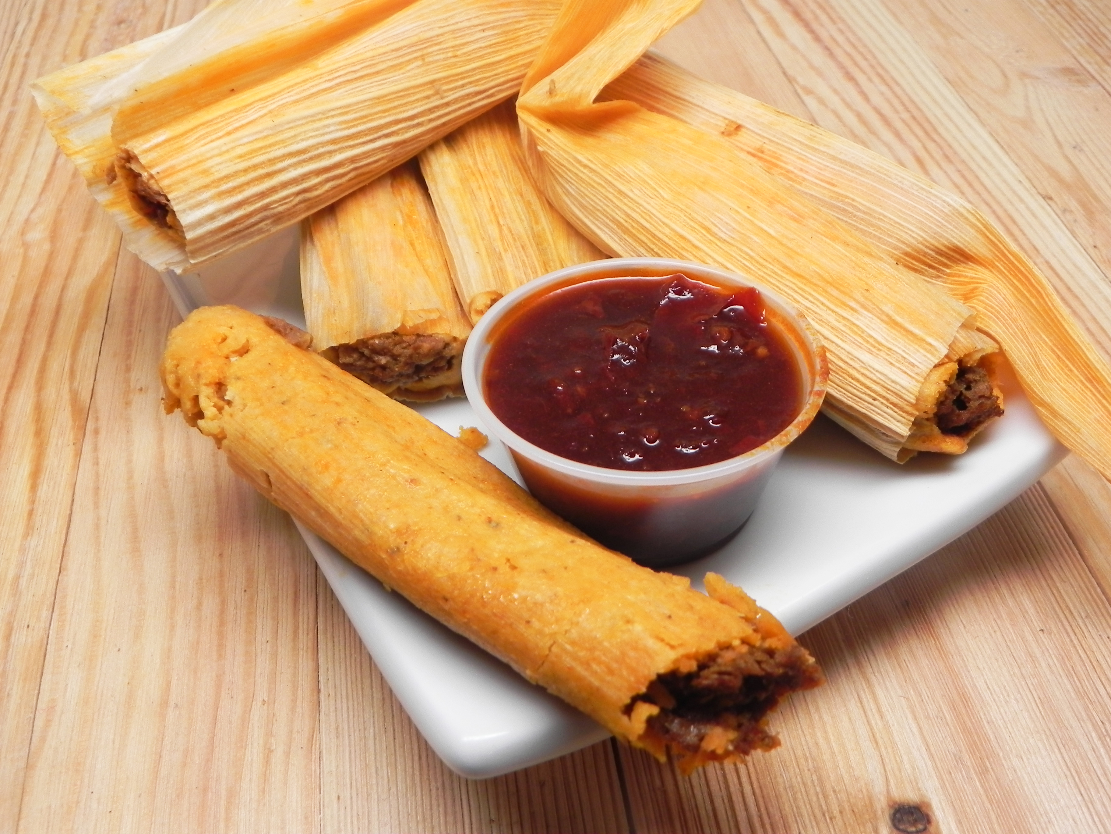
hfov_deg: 55.4
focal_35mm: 33
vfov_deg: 42.9
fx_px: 1059
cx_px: 556
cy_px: 417
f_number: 2.8
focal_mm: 5.9
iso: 160
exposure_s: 1/45
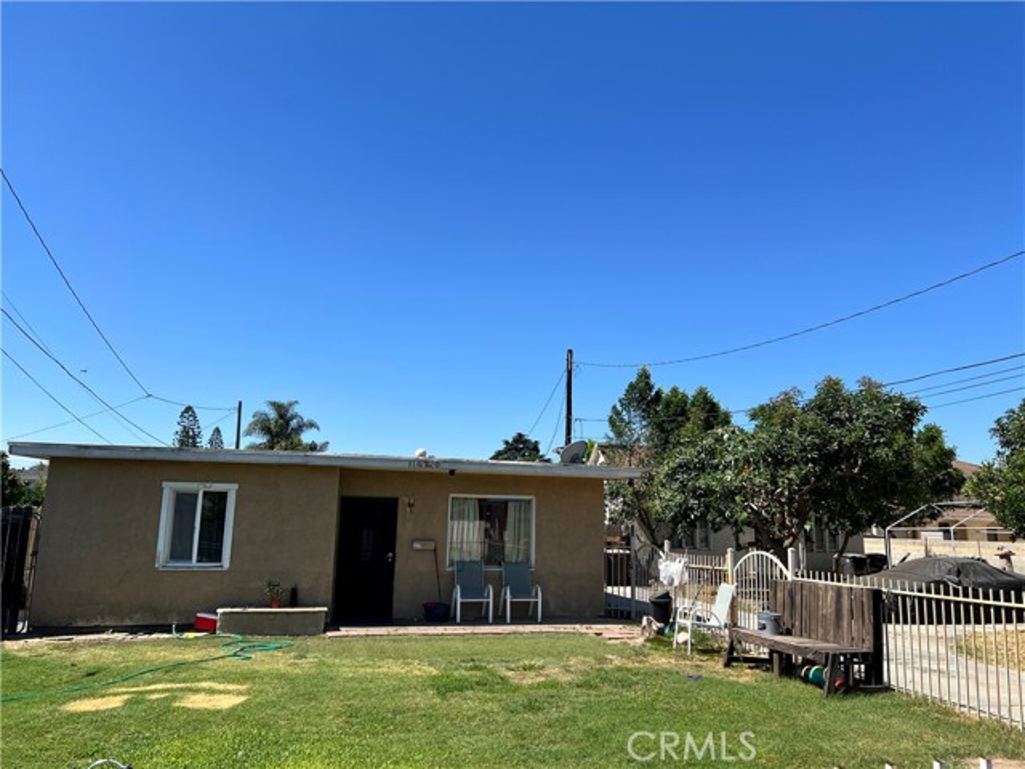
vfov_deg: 53.1
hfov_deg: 67.3
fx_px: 770
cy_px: 384
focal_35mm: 26
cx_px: 512
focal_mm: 5.7
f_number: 1.5
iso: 50
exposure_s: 1/3831
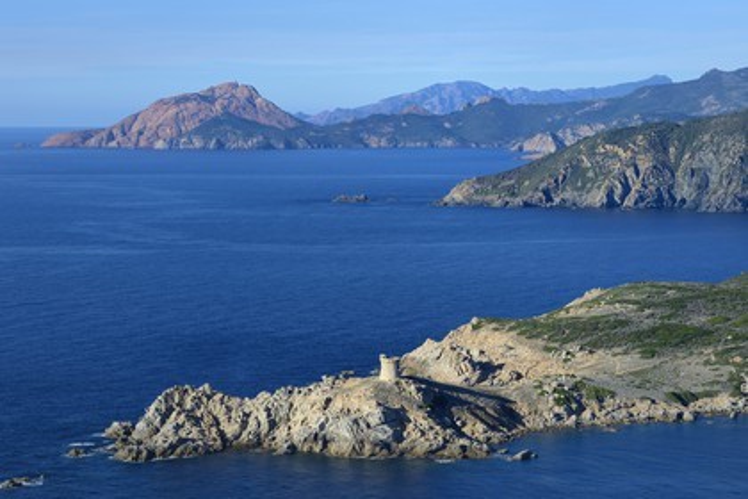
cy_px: 250
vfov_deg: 14.0
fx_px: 2036
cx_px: 374
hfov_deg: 20.8
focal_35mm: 98
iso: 400
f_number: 10
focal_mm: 98
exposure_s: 1/1000
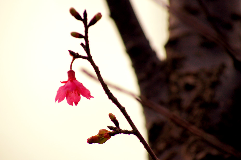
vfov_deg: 5.1
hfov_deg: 7.6
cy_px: 80
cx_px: 120
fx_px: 1805
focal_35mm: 270
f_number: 8
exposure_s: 1/640
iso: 100
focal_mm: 180
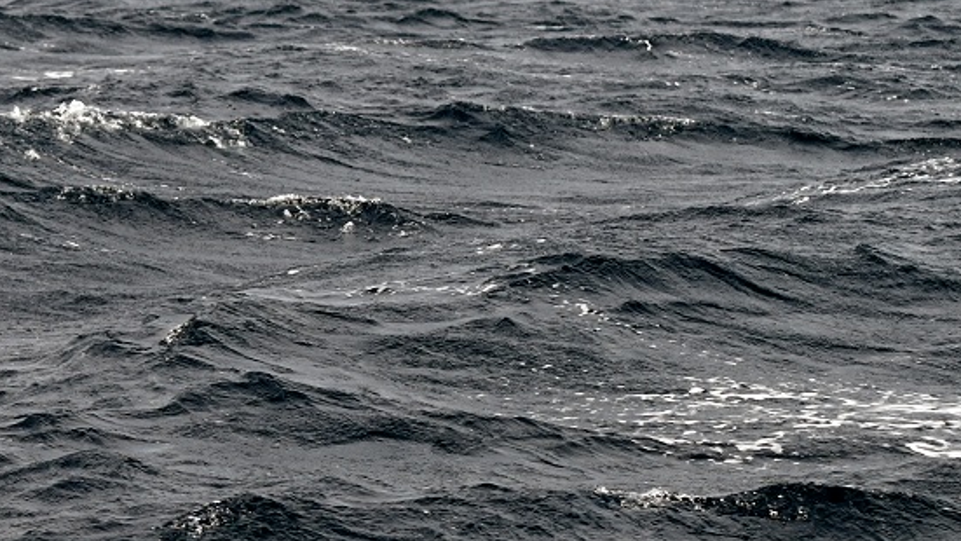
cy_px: -76
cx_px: 171
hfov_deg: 10.0
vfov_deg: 5.7
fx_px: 5453
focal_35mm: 214
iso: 100
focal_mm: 75
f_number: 6.3
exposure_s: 1/500
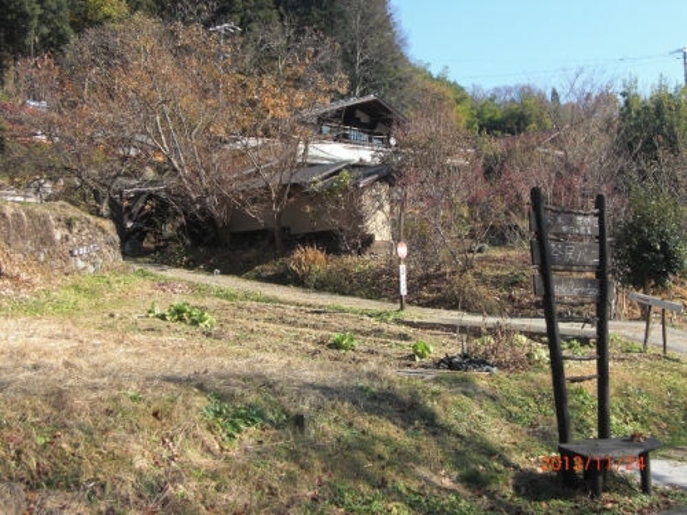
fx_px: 913
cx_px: 344
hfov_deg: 41.2
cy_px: 258
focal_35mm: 46
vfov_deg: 31.5
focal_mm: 8.2
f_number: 3.3
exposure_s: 1/320
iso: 50
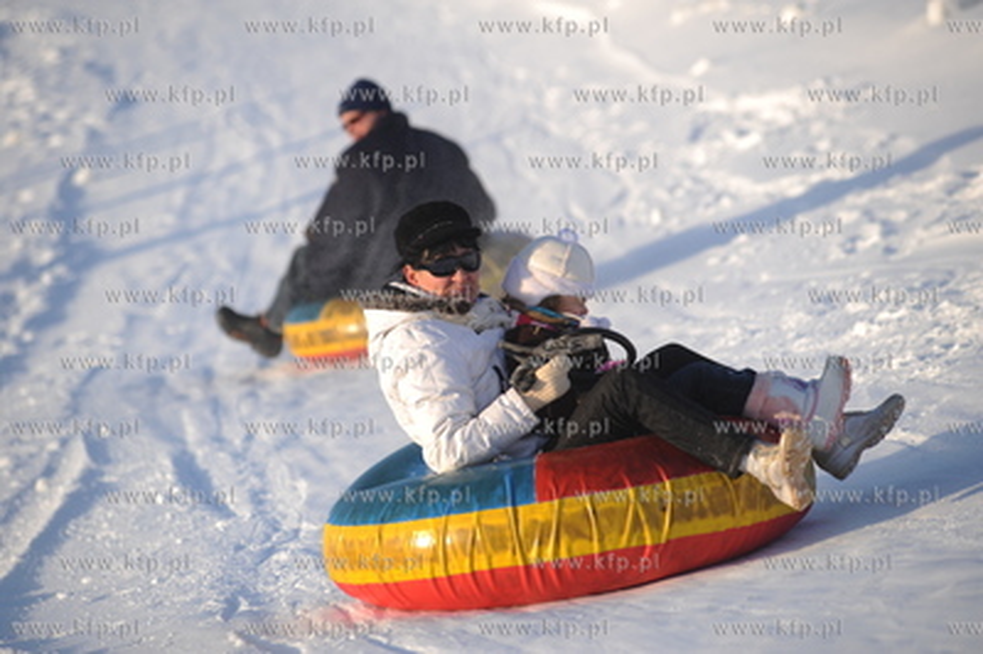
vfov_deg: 6.9
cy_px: 327
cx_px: 492
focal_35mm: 200
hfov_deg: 10.3
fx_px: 5456
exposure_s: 1/640
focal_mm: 200
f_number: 5
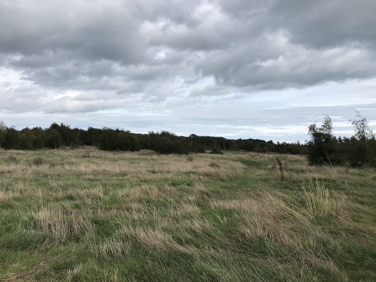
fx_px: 304
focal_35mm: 28
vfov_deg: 49.7
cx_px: 188
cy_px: 141
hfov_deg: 63.4
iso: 20
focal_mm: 3.99
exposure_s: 1/2037
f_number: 1.8
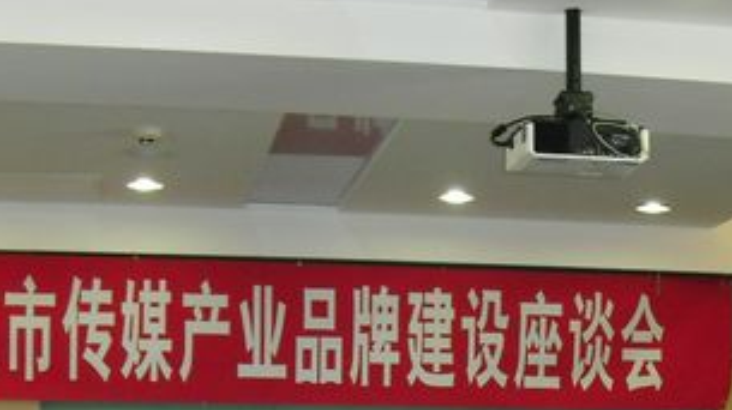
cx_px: 679
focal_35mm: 103
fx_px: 1998
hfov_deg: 20.3
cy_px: 583
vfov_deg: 11.3
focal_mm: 6.3
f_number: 3.1
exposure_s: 1/125
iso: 200
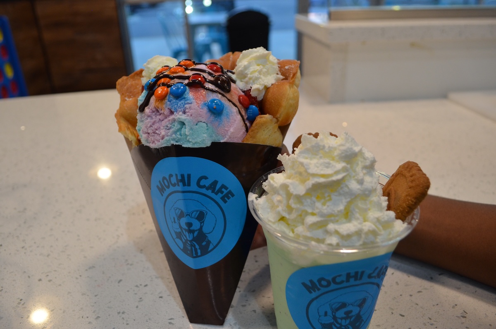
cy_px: 164
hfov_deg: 67.5
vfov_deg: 47.7
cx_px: 248
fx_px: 371
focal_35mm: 27
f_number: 4
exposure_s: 1/60
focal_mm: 18
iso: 900
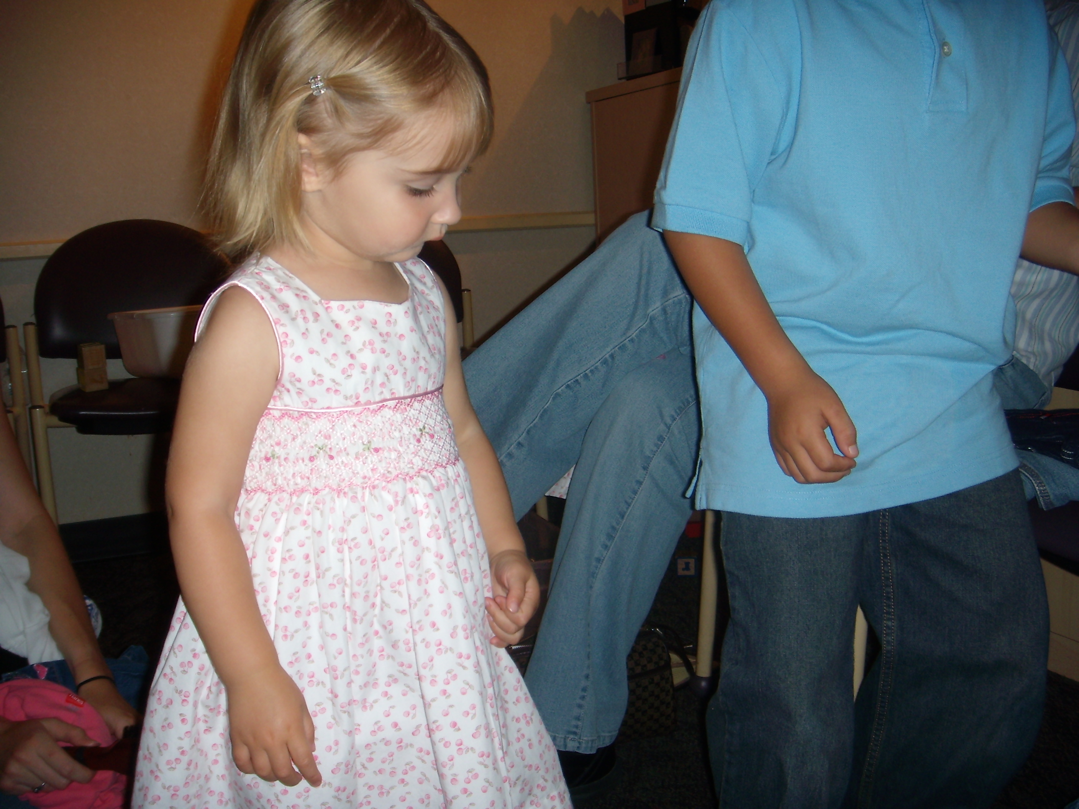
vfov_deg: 37.7
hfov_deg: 49.0
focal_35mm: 38
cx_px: 540
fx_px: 1184
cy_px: 404
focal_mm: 6.4
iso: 64
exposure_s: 1/60.2
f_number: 3.5
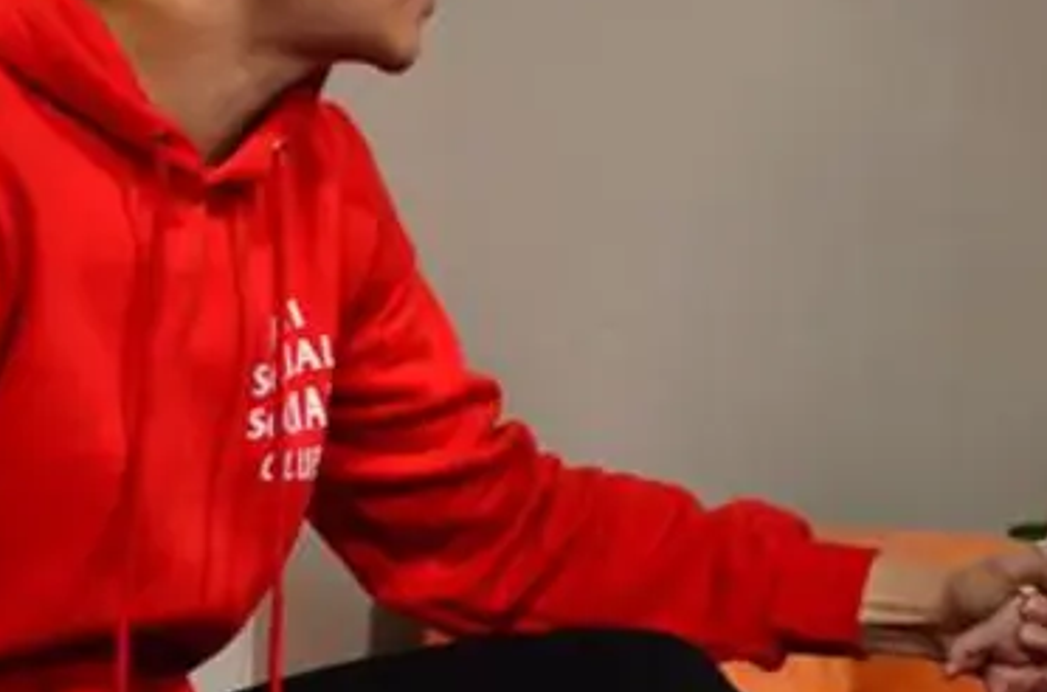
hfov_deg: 7.1
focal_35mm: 289
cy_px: 205
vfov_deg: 4.7
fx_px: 8384
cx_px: 664
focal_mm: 92
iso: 2500
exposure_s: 1/125
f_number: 4.5
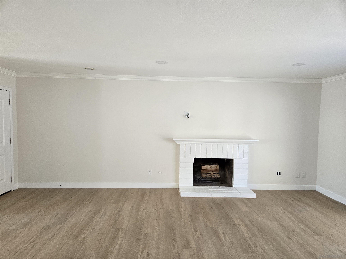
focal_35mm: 23
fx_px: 230
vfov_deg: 58.9
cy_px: 130
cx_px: 173
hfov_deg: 73.9
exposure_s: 1/180
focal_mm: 5.4
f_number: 1.8
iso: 160
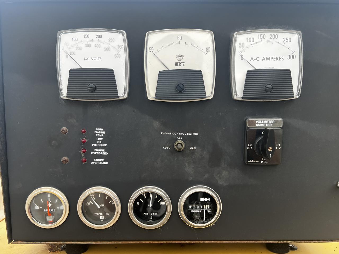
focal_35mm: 26
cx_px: 170
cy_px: 127
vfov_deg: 53.1
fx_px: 255
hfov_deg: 67.3
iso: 50
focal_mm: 5.7
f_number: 1.5
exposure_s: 1/482
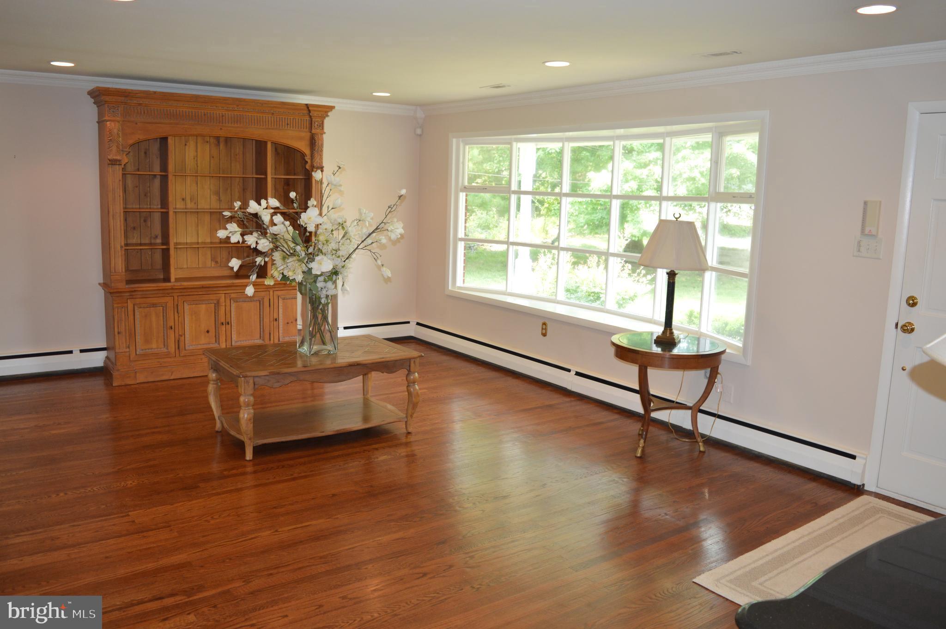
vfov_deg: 47.8
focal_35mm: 27
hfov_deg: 67.4
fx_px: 709
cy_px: 314
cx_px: 473
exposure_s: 1/60
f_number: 4
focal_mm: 18
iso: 400
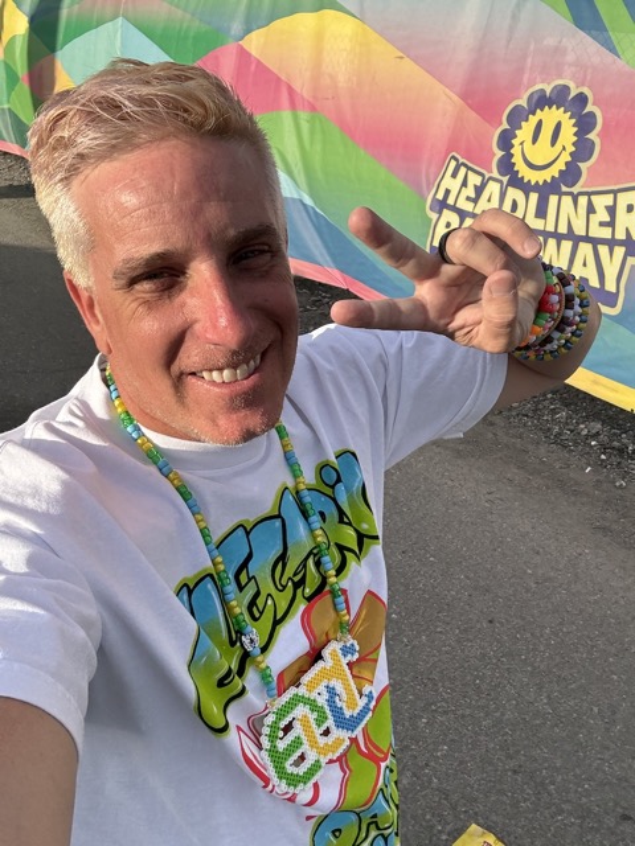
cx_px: 318
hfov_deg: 46.8
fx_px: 734
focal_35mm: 30
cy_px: 423
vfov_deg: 60.0
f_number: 1.9
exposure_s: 1/1101
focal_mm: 2.69
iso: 25
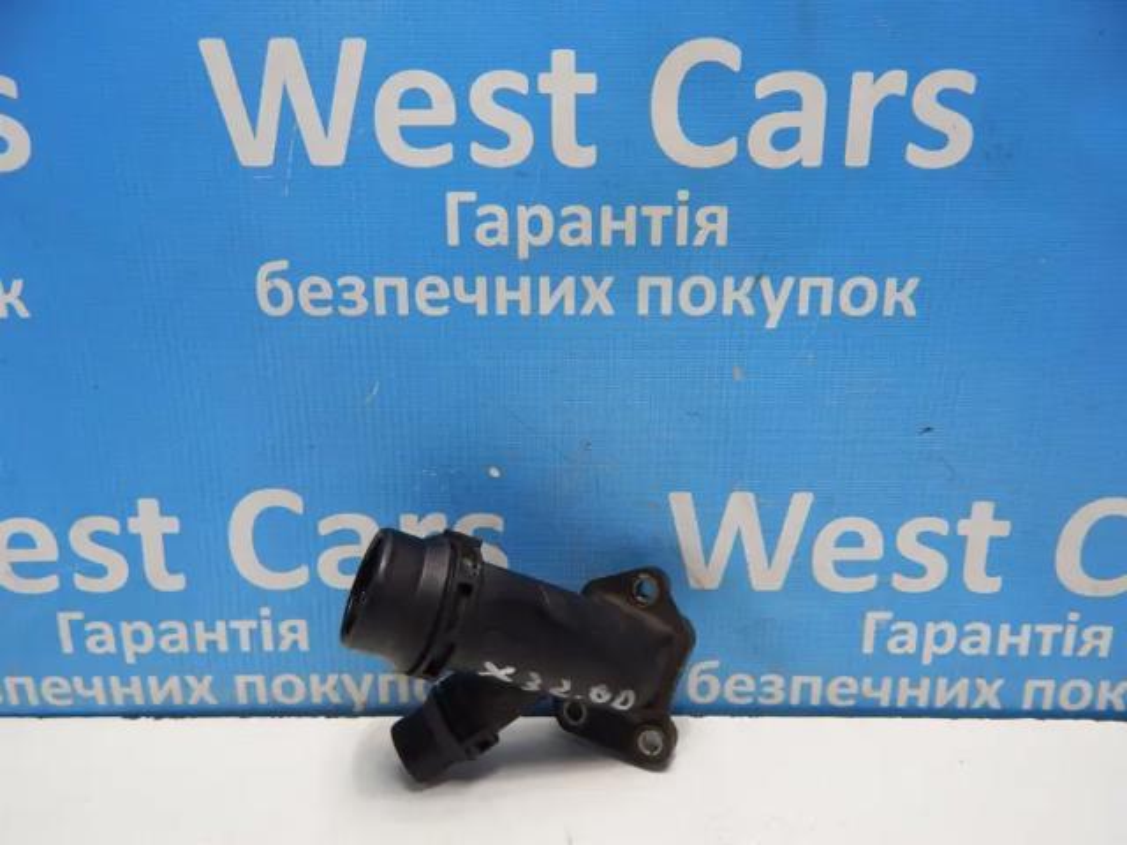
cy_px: 422
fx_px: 749
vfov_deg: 58.9
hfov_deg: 73.9
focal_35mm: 23
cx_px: 564
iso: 140
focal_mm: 4
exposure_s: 1/30
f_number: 3
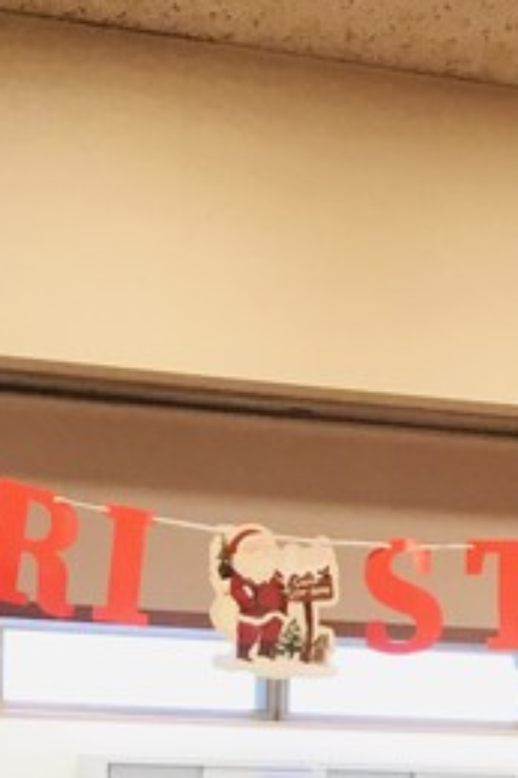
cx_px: 281
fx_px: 1967
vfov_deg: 20.2
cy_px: 1061
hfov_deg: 15.0
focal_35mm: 91
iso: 32
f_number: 2.4
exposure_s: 1/30
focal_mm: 3.3
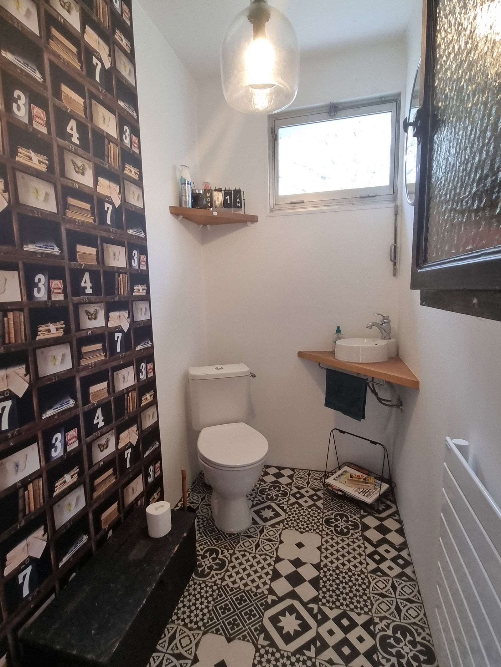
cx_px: 250
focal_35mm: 13
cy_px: 334
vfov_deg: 106.2
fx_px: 251
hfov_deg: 89.9
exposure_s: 1/50
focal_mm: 2.2
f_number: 2.2
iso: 80
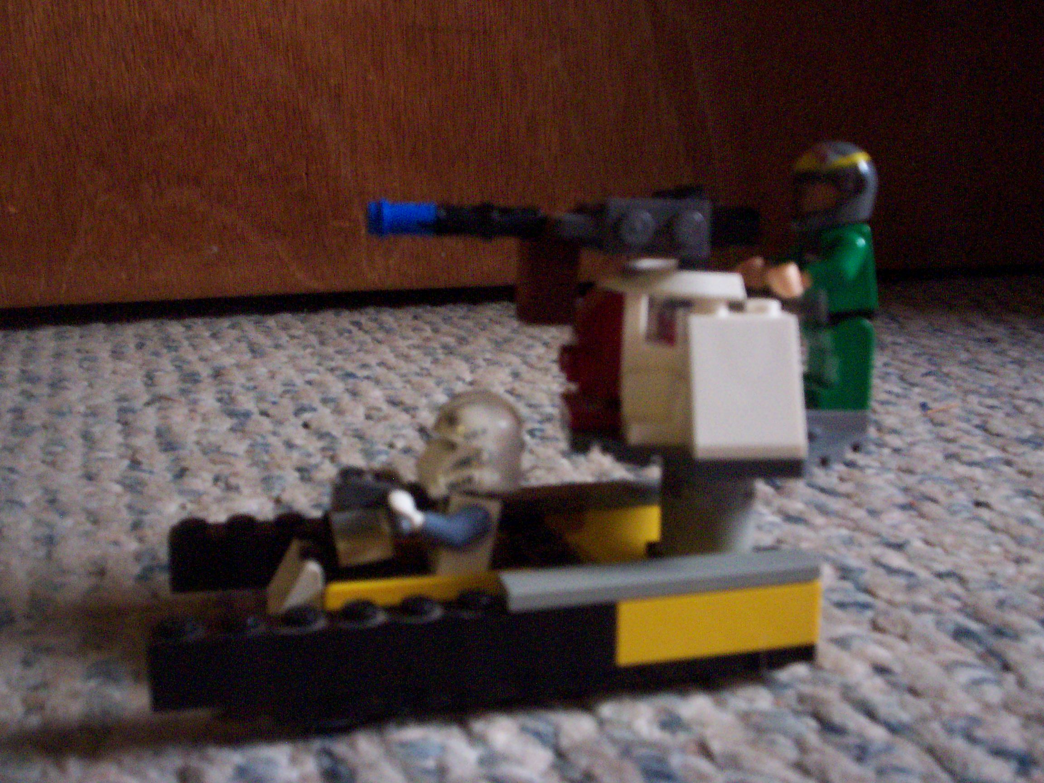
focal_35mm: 36
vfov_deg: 39.7
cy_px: 392
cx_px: 522
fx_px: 1086
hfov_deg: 51.4
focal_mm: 5.9
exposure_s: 1/8
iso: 400
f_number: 4.5
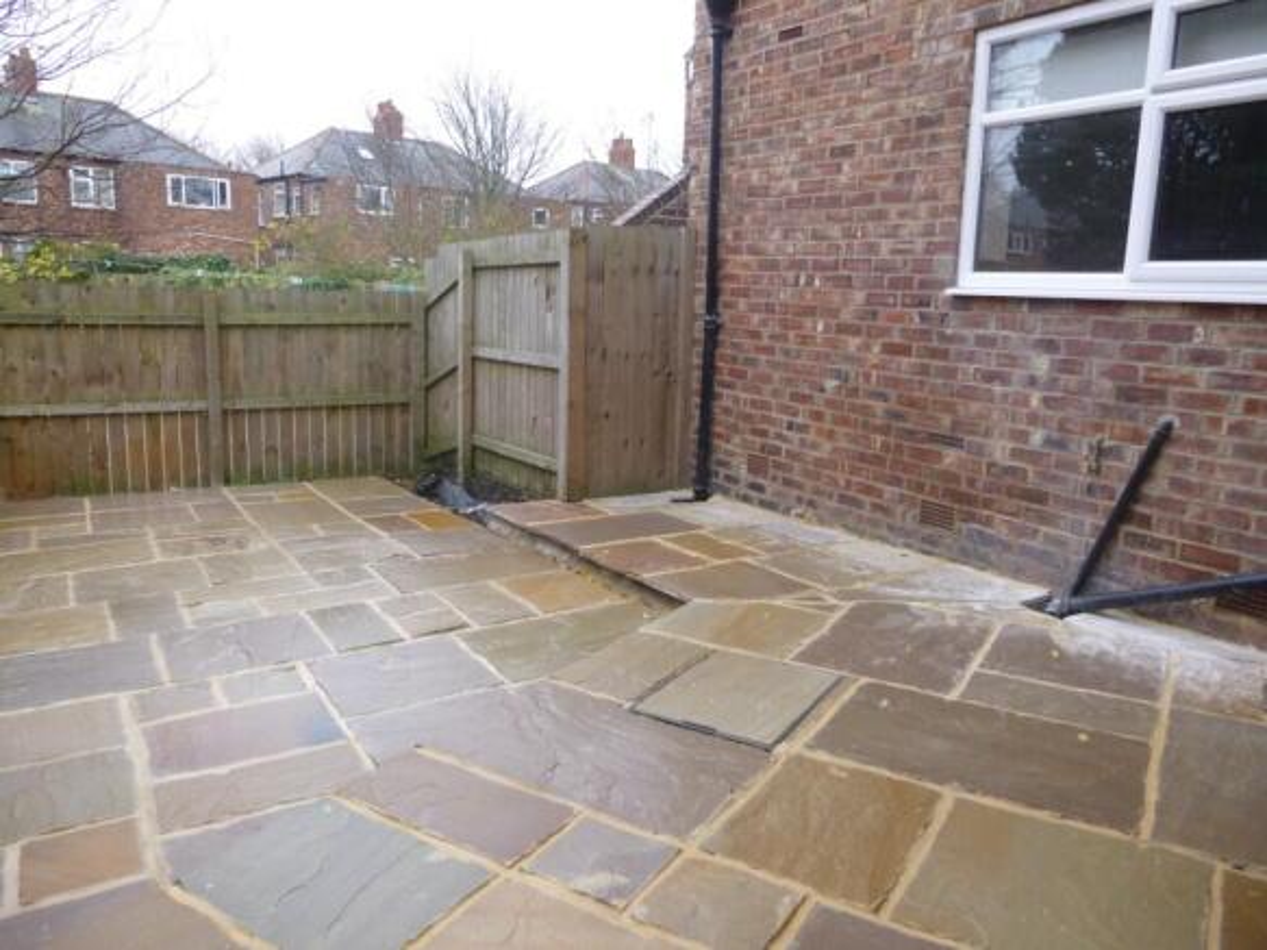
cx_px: 634
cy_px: 475
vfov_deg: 54.9
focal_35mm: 25
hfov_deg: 69.4
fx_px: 915
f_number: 3.1
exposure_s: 1/60
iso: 100
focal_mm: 4.5
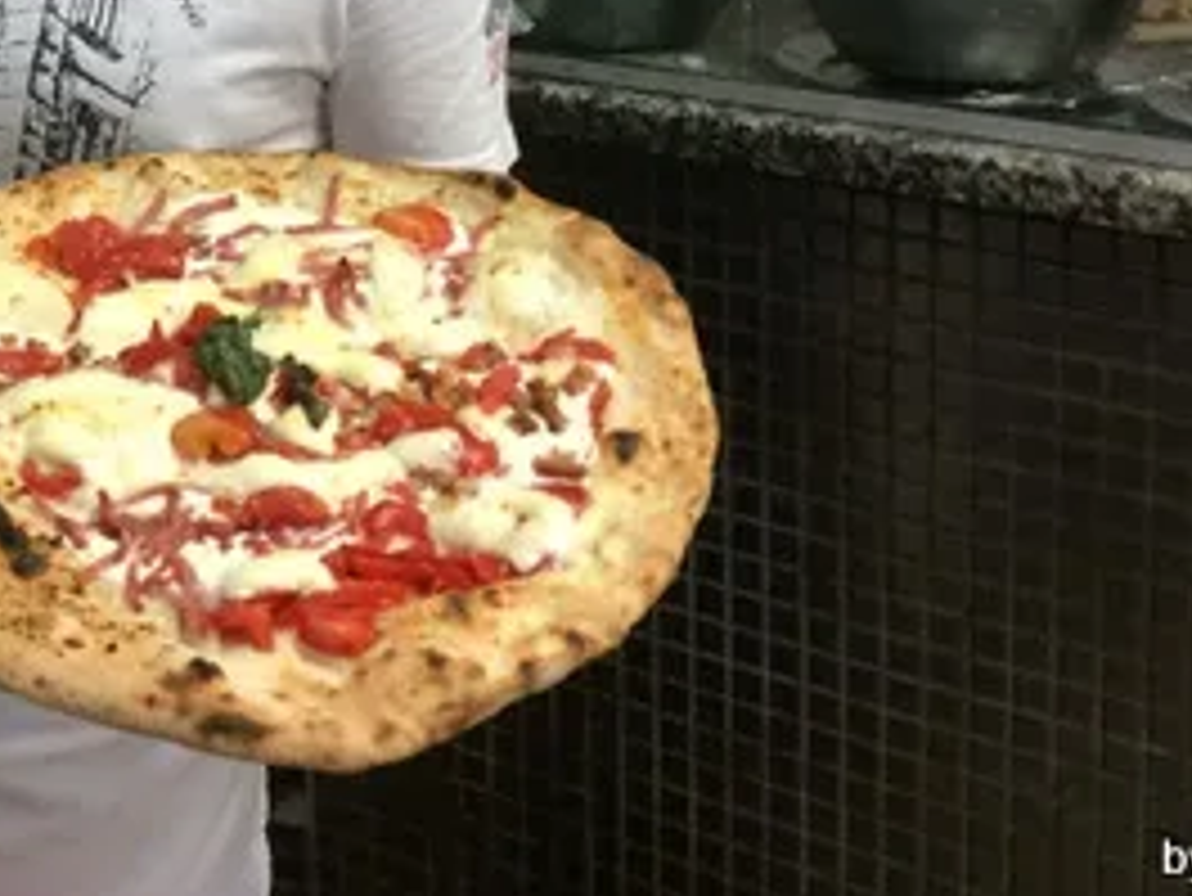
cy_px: -135
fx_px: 2412
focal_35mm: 70
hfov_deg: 26.1
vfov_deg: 19.9
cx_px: -45
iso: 125
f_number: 2.2
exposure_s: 1/33
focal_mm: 4.15
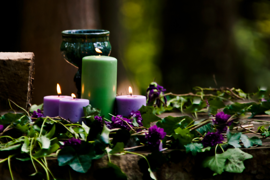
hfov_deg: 3.3
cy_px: 56
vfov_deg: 2.2
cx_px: 99
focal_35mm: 618
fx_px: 4635
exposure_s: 1/125
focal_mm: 400
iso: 800
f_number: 5.6
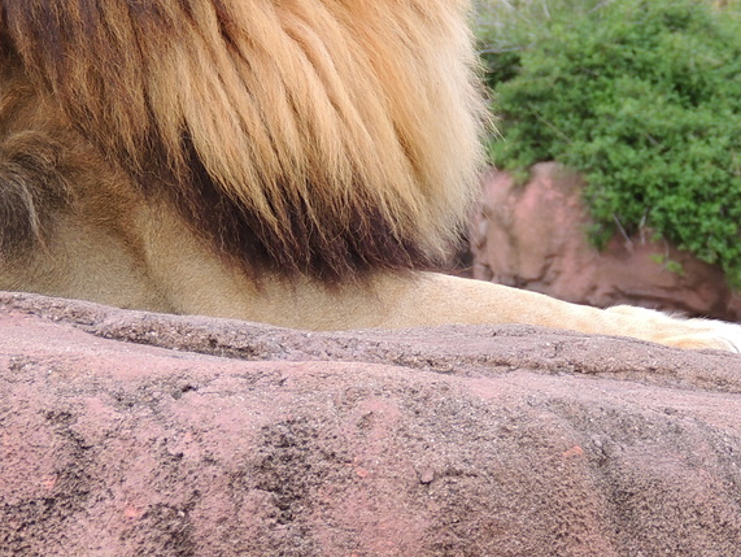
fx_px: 10796
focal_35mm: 504
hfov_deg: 3.9
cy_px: -4
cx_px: 354
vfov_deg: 3.0
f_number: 4.6
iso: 100
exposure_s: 1/200
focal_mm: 40.1
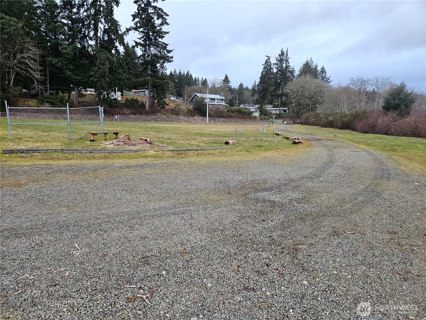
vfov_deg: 58.9
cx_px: 213
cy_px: 160
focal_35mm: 23
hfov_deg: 73.9
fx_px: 283
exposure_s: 1/180
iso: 160
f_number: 1.8
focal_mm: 5.4
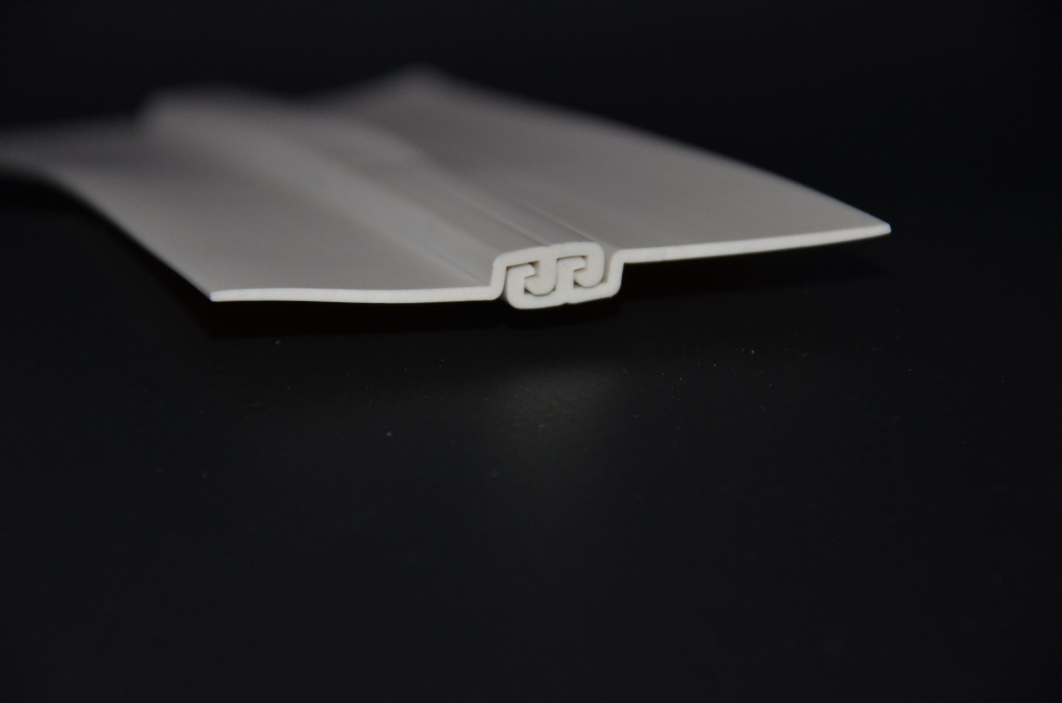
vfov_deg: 8.7
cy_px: 352
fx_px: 4636
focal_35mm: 158
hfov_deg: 13.1
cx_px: 531
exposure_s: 1/60
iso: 800
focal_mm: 105
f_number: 5.6
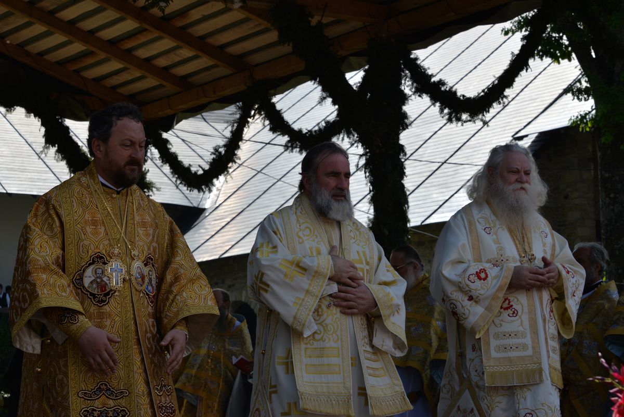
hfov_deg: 22.1
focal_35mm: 92
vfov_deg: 14.9
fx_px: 1595
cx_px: 312
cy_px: 208
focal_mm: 92
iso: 640
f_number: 13
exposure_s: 1/640
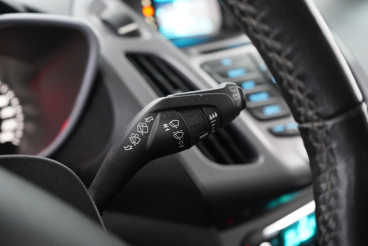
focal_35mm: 40
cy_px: 123
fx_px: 409
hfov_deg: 48.5
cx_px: 184
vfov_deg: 33.4
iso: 10000
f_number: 4
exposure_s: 1/40
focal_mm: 40
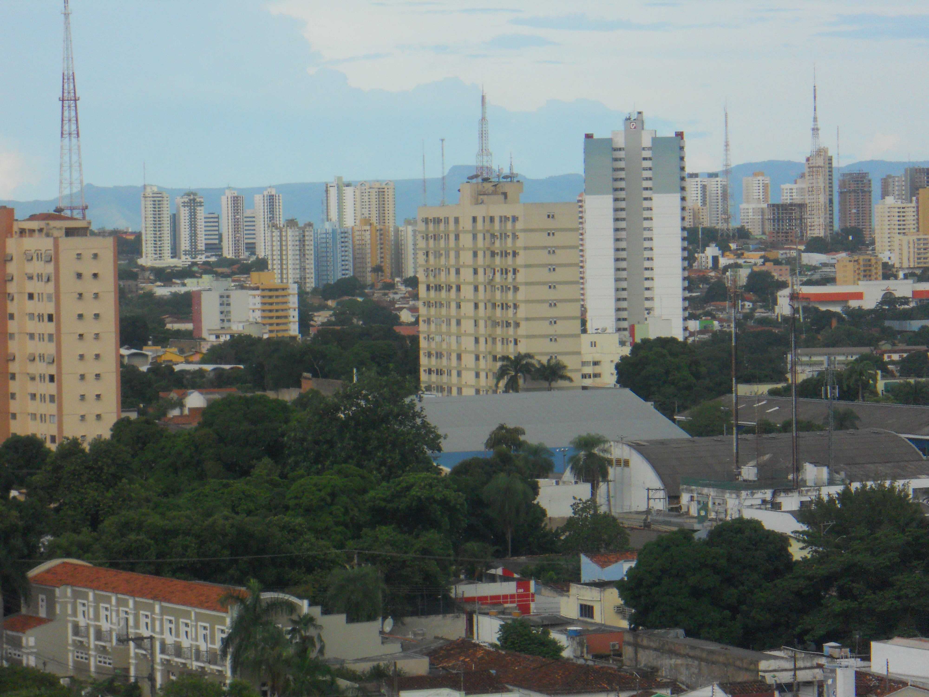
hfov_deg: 14.1
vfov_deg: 10.6
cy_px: 348
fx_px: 3757
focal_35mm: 140
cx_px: 464
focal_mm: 25
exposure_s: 1/500
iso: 320
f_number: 6.6
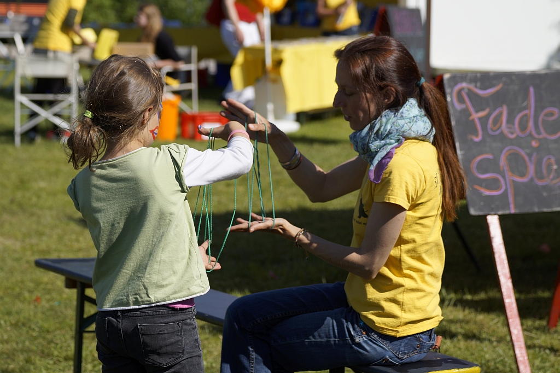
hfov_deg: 16.1
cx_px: 280
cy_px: 186
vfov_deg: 10.7
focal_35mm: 128
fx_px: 1983
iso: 100
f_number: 5.6
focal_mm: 85
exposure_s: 1/800
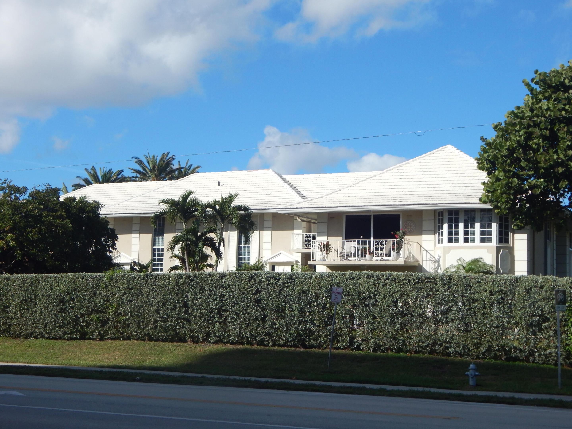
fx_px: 1008
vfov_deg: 24.0
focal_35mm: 61
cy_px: 214
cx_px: 286
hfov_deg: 31.7
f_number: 7.9
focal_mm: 10.9
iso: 125
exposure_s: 1/400
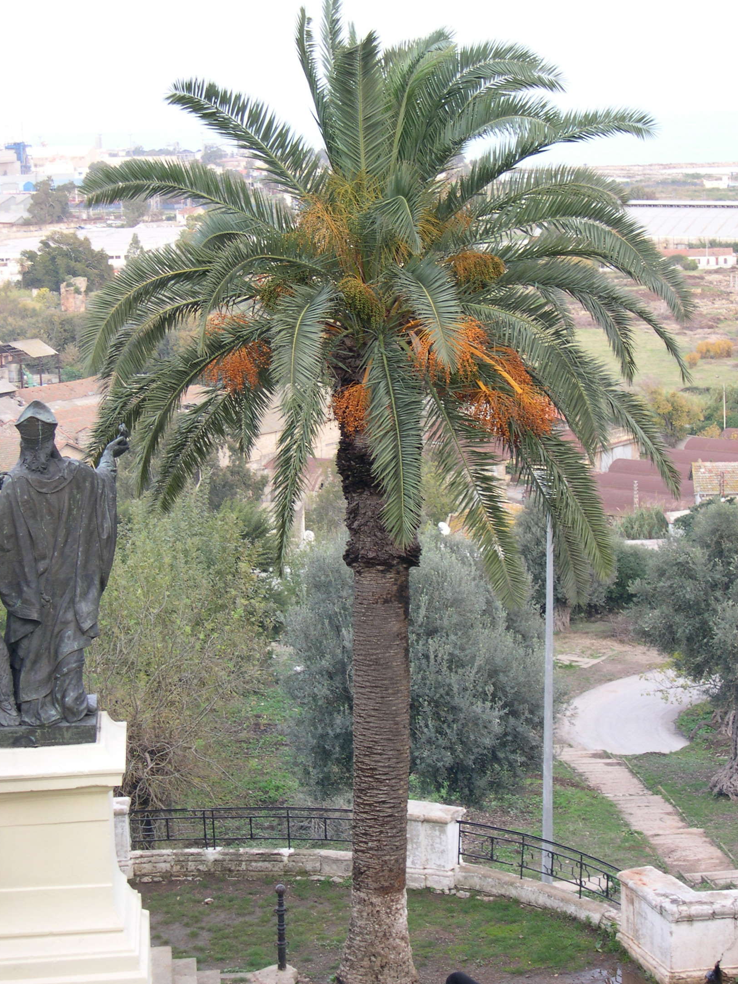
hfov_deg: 21.0
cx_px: 379
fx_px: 1990
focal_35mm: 70
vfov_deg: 27.8
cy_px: 491
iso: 100
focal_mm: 14.2
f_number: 3.7
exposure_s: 1/37
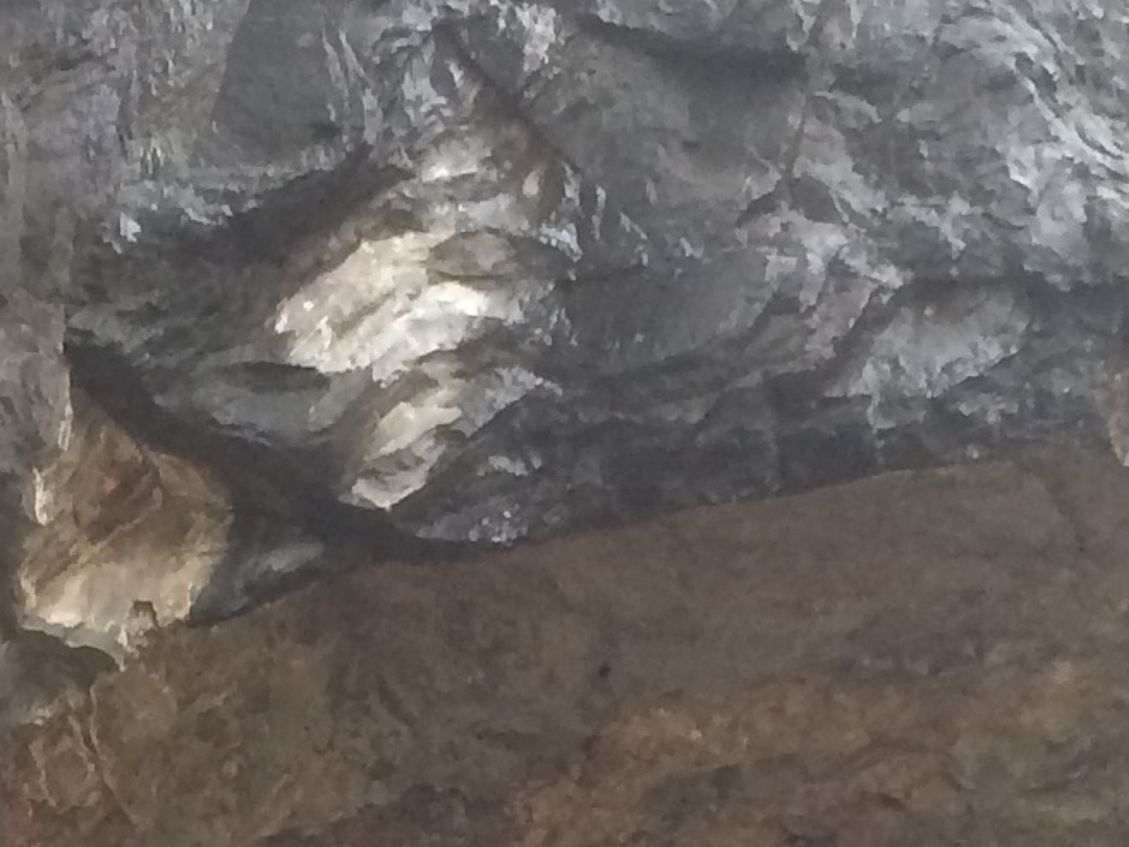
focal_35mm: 144
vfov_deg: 10.0
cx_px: 510
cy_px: 1263
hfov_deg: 13.7
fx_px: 4697
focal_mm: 4.15
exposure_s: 1/33
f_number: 2.2
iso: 64
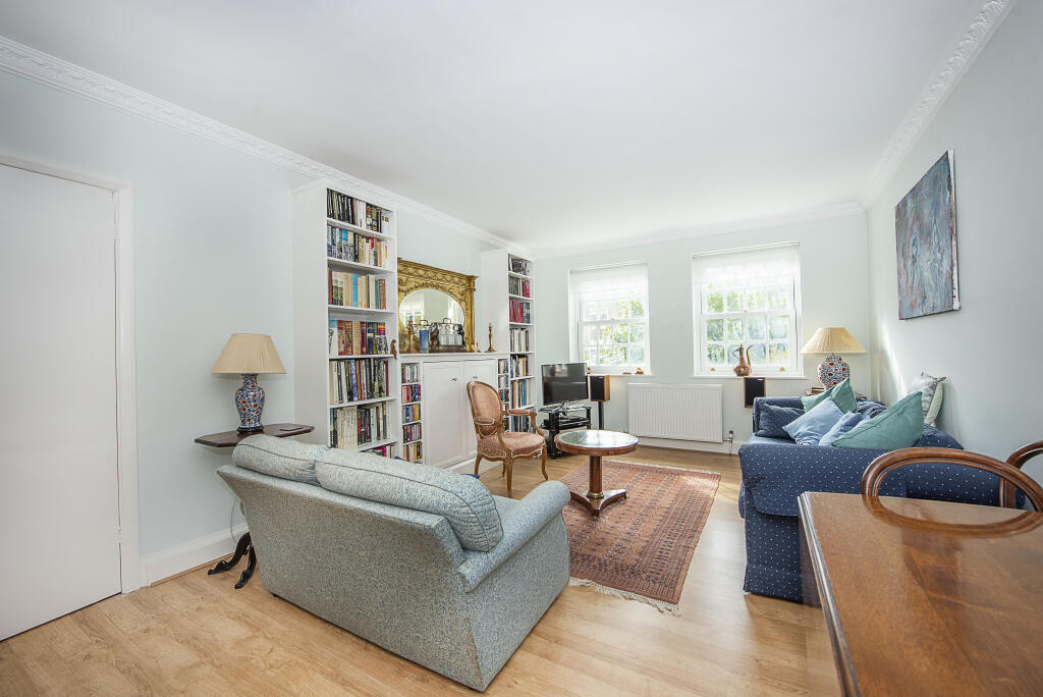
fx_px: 406
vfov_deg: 81.3
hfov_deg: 104.2
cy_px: 348
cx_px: 522
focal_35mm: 14
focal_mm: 14
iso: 500
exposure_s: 1/125
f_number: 6.3
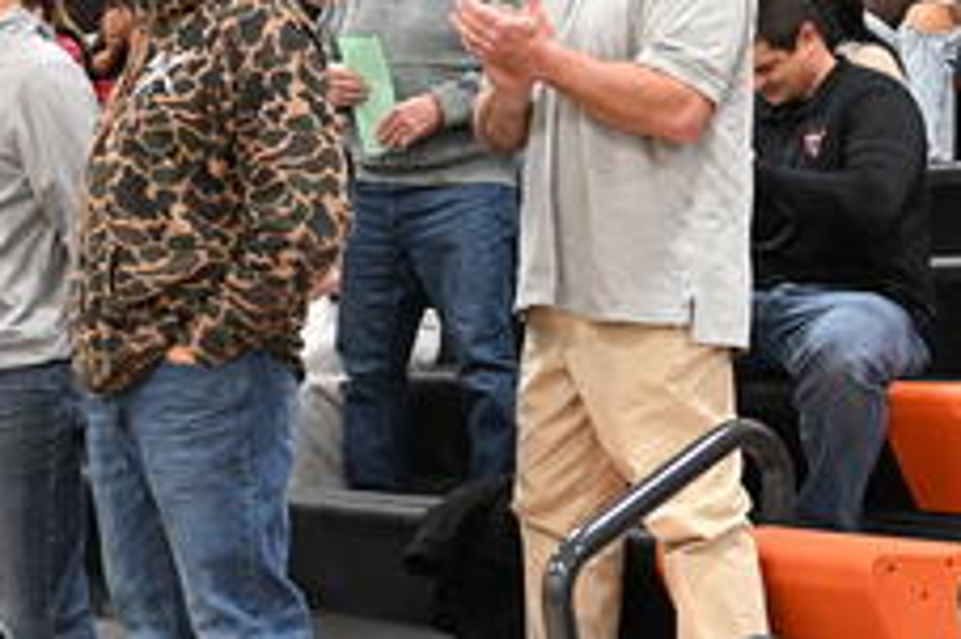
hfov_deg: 22.5
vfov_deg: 15.3
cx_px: 157
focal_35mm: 89
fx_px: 2374
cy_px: 203
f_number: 4
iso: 1400
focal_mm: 28
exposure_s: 1/60
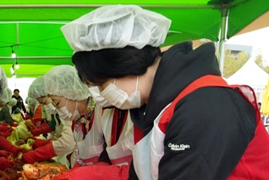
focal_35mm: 49
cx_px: 30
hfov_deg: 37.8
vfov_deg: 26.3
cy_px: 173
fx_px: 366
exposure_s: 1/125
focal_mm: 24
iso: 3200
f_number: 10
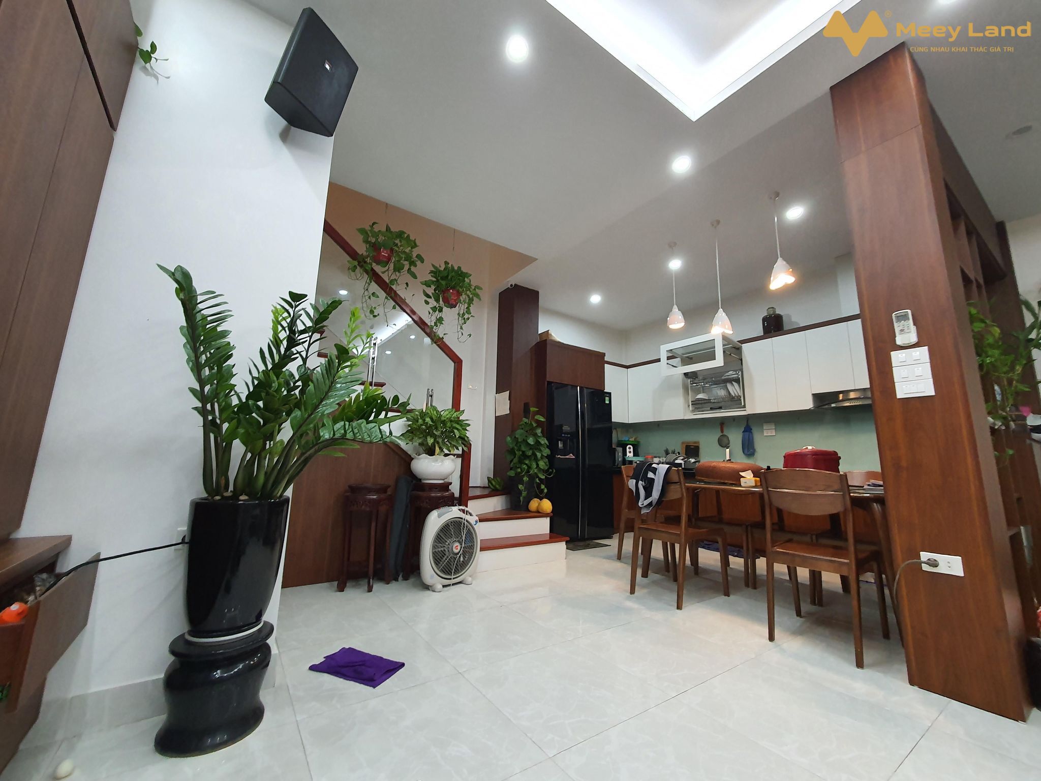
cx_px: 520
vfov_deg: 89.9
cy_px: 390
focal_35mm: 13
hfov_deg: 106.2
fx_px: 391
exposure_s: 1/50
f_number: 2.2
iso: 250
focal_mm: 1.8
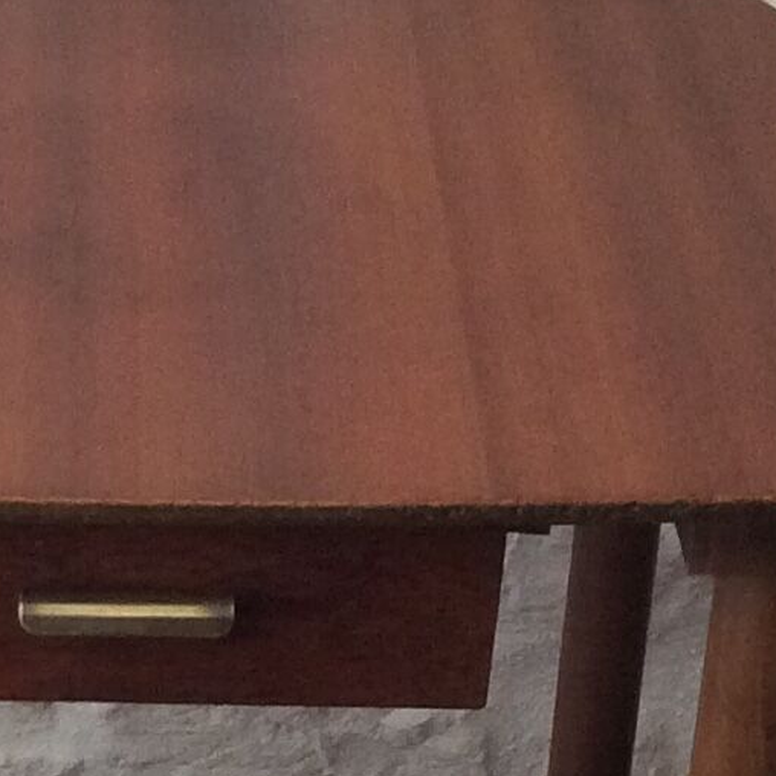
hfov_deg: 12.0
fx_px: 3652
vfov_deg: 12.1
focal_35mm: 144
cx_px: 72
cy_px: 672
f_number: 2.4
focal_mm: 3.3
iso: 100
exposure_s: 1/25
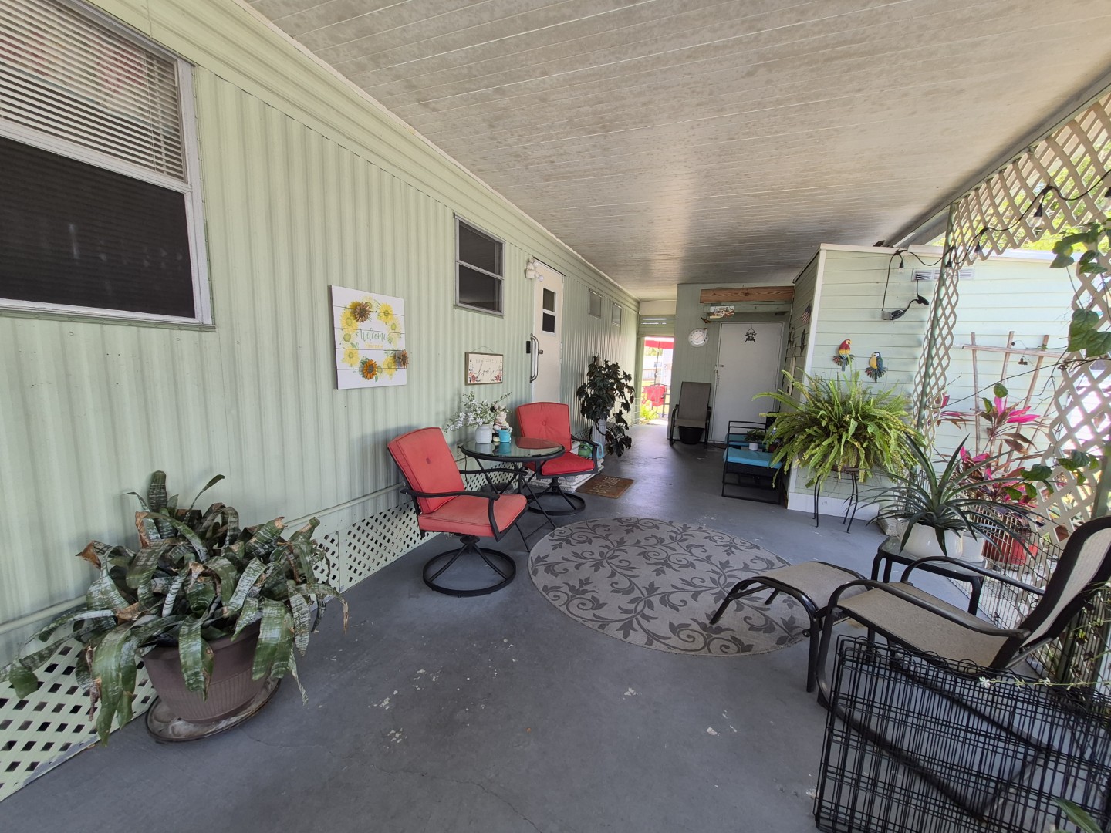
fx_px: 417
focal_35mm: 13
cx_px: 556
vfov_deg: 89.9
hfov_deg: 106.2
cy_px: 416
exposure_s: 1/120
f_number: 2.2
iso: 50
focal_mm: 1.74
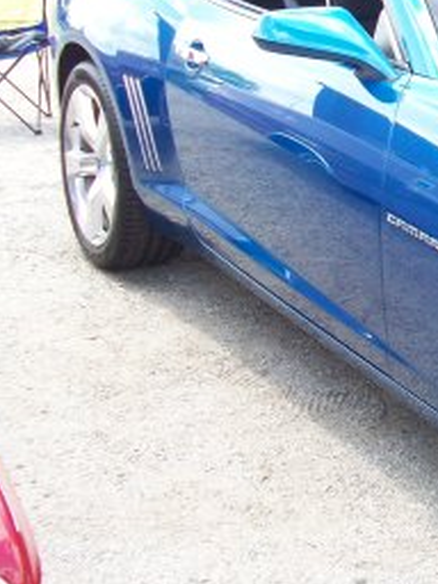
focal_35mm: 85
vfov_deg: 22.5
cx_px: 636
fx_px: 1434
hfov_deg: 16.1
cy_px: 78
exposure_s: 1/194
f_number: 2.8
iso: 80
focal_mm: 5.7
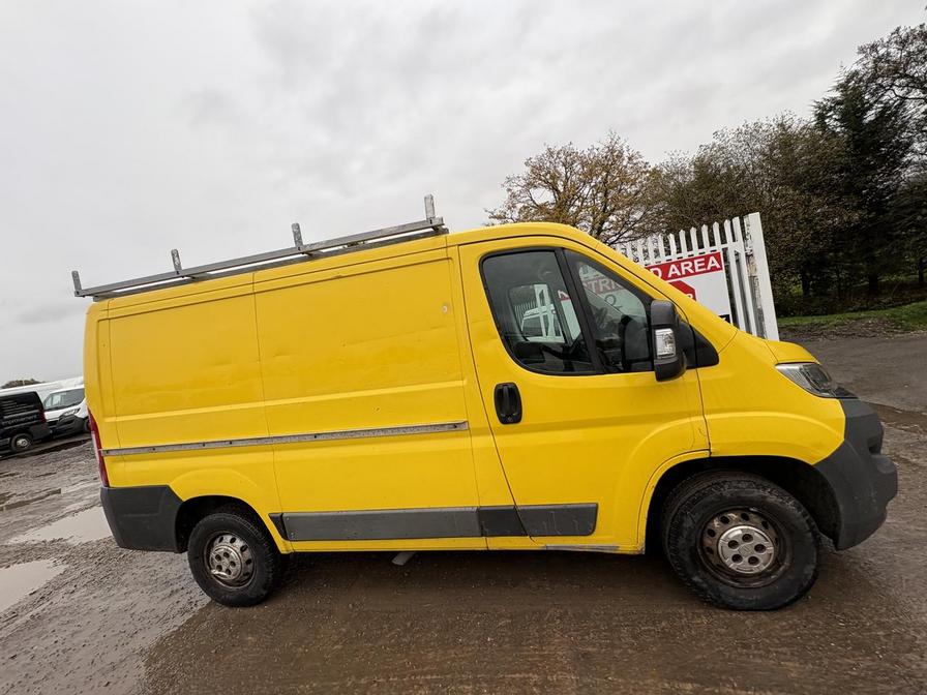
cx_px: 464
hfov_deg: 102.1
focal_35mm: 14
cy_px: 348
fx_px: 375
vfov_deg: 85.7
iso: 40
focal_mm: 2.22
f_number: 2.2
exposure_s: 1/344
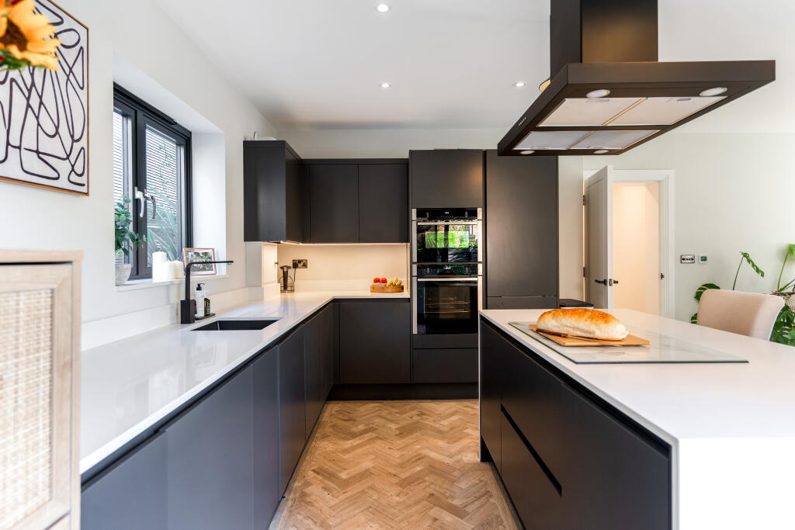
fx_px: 420
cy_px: 265
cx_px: 398
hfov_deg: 86.9
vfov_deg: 64.6
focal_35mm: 19
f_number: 4.5
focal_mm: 19
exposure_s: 1/8
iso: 320
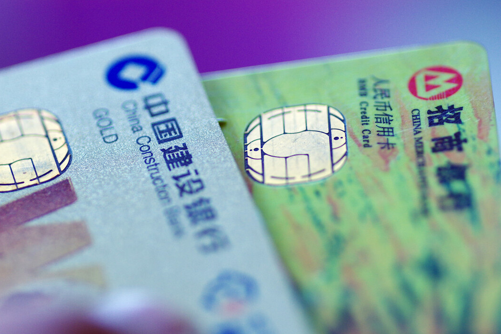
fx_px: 2365
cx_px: 221
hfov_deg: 12.1
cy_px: 181
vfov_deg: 8.1
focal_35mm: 170
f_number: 2.8
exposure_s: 1/125
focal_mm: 100
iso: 400
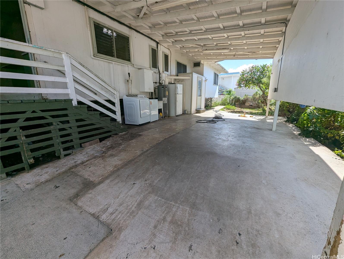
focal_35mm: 13
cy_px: 130
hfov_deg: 106.1
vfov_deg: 90.1
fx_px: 129
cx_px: 172
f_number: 2.2
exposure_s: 1/808
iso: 47
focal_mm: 1.95
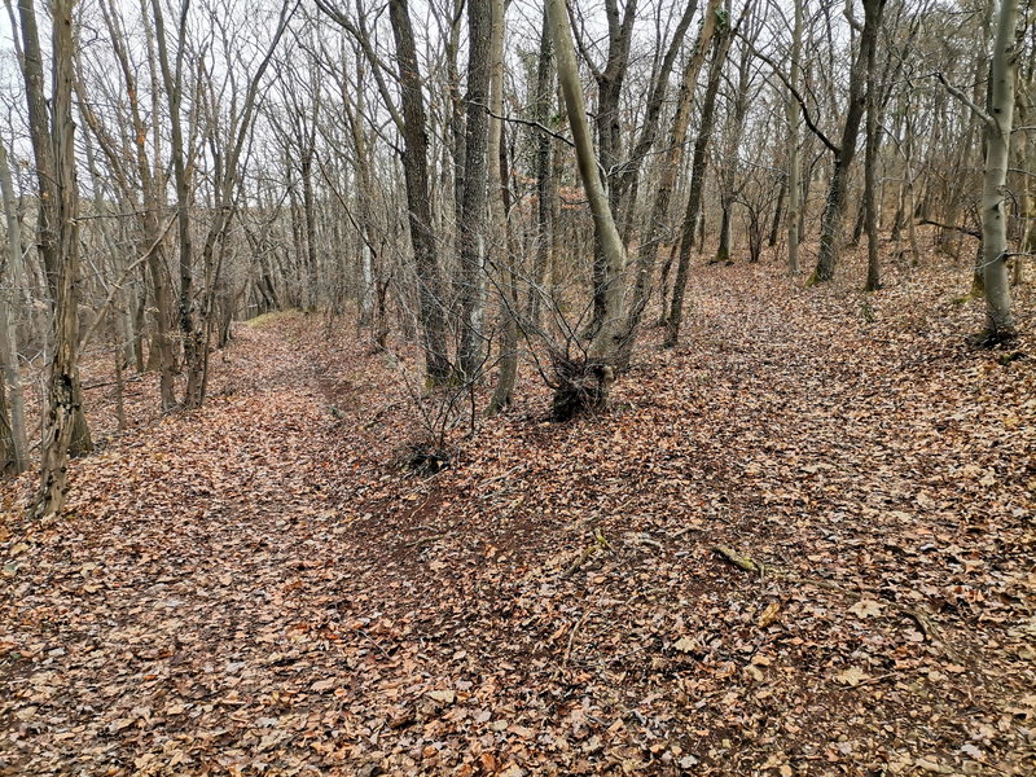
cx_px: 518
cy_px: 388
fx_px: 778
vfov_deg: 53.1
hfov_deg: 67.3
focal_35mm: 26
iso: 50
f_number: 1.8
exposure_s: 3
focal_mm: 4.75
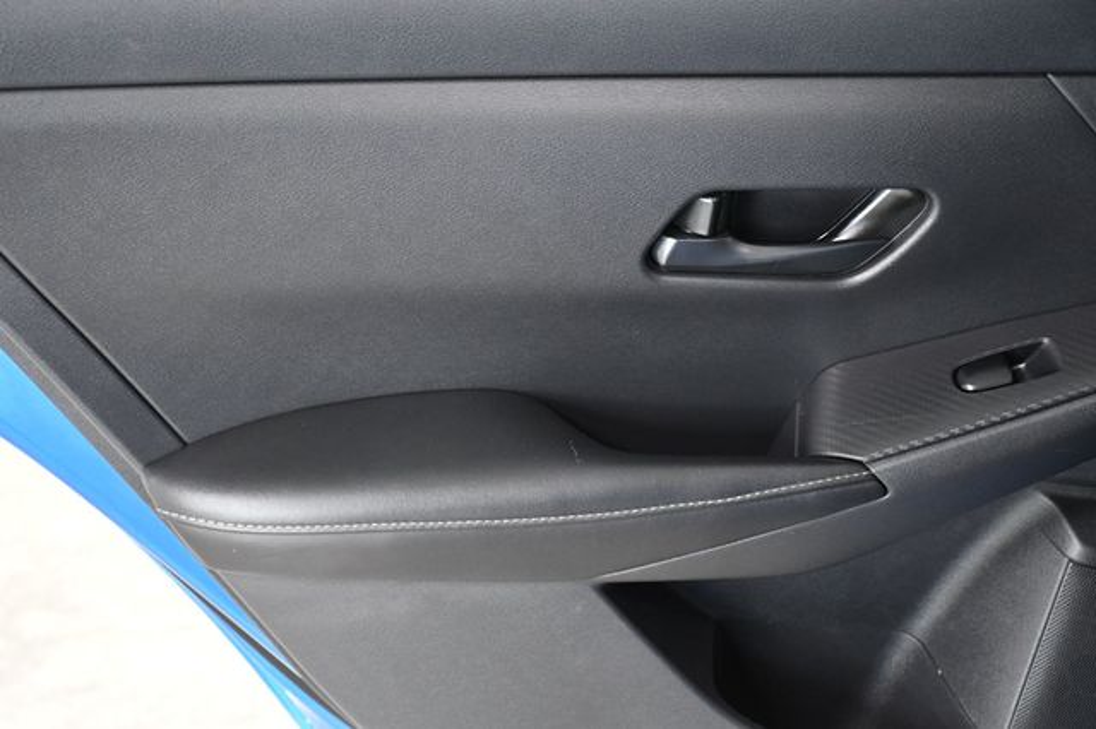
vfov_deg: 18.2
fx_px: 2282
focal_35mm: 75
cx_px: 548
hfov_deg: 27.0
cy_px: 364
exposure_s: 1/100
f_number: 5
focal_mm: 50
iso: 2500
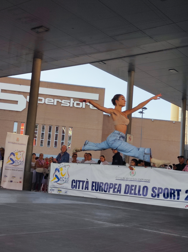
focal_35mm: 25
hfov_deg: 54.8
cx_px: 94
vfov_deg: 69.4
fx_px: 181
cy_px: 126
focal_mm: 4.7
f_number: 1.79
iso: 50
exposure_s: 1/354
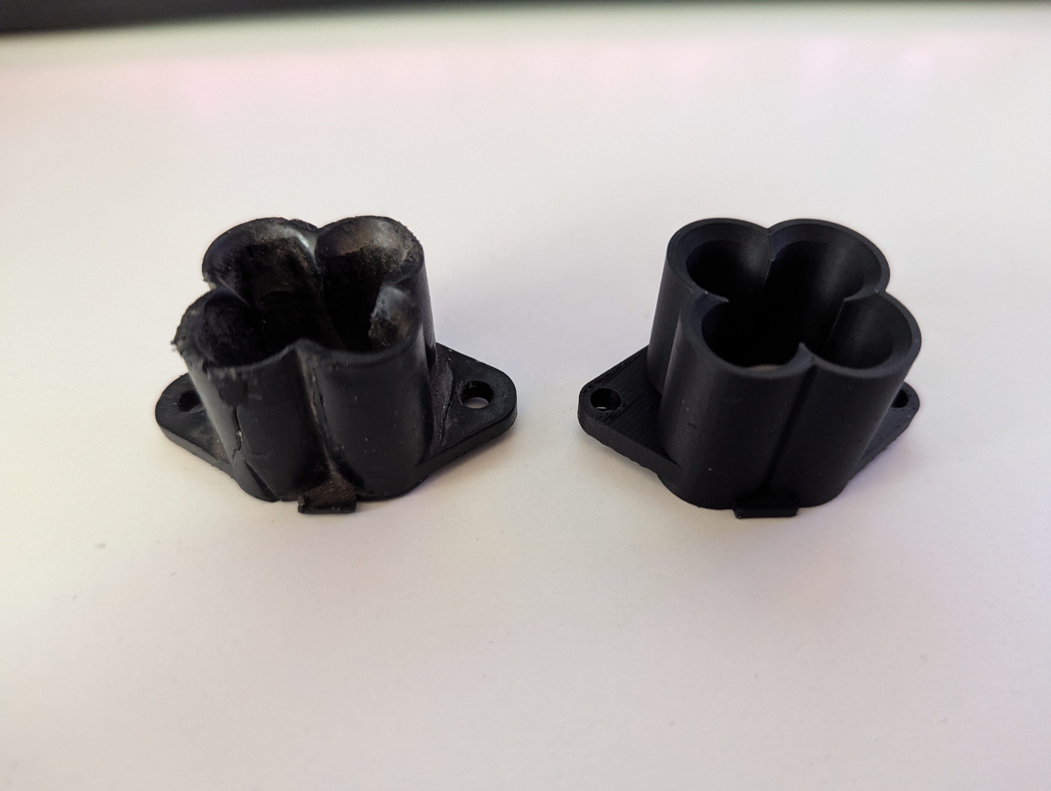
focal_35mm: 24
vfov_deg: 56.9
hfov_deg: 71.5
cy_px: 396
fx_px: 730
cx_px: 526
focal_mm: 6.81
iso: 556
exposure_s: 1/32.5
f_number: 1.85
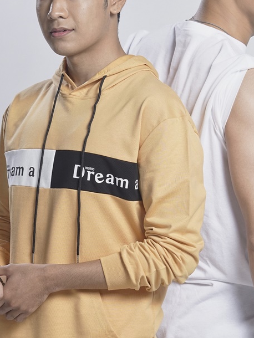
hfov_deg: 5.4
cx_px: 143
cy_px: 138
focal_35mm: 274
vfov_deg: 7.2
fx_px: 2679
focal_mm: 145
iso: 400
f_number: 8
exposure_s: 1/160
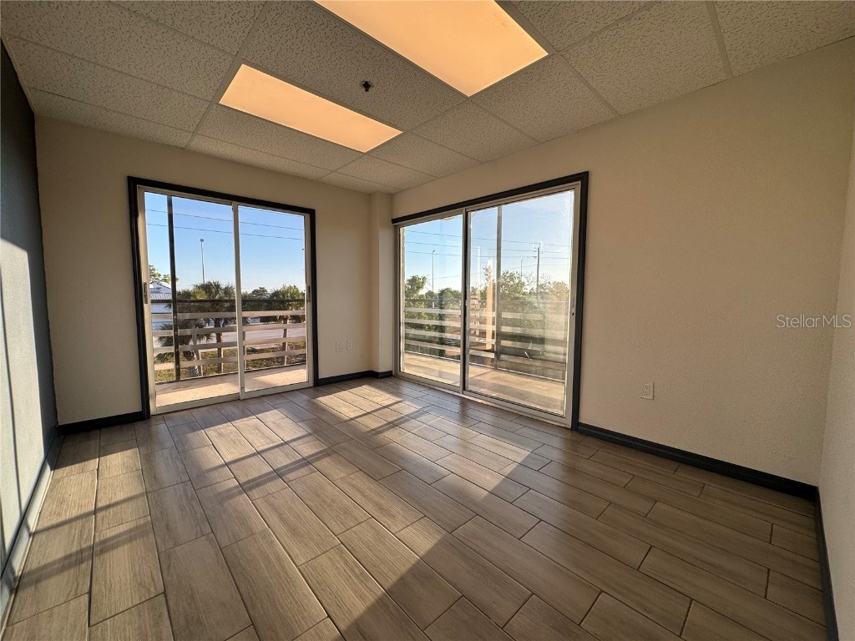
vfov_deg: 85.7
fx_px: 346
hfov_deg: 102.1
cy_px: 320
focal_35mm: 14
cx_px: 428
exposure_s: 1/636
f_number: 2.2
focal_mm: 2.22
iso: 40
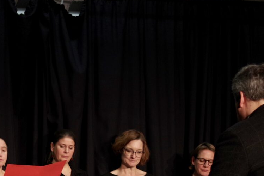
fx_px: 1254
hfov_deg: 11.6
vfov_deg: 7.9
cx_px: -103
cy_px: 228
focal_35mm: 171
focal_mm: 50
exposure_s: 1/80
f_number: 3.2
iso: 800
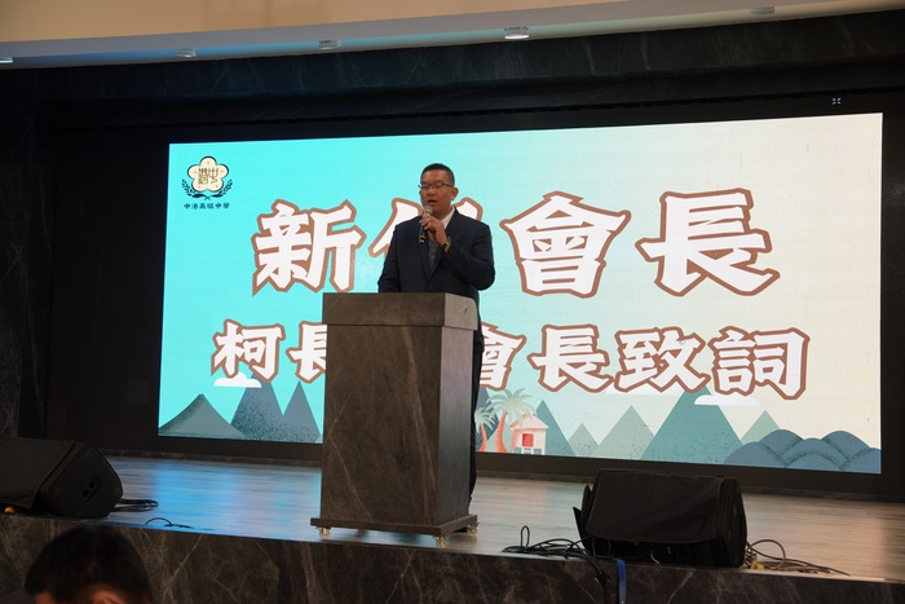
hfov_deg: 45.4
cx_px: 452
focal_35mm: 43
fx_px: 1081
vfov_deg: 31.2
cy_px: 302
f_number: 3.2
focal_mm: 43
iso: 200
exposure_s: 1/100
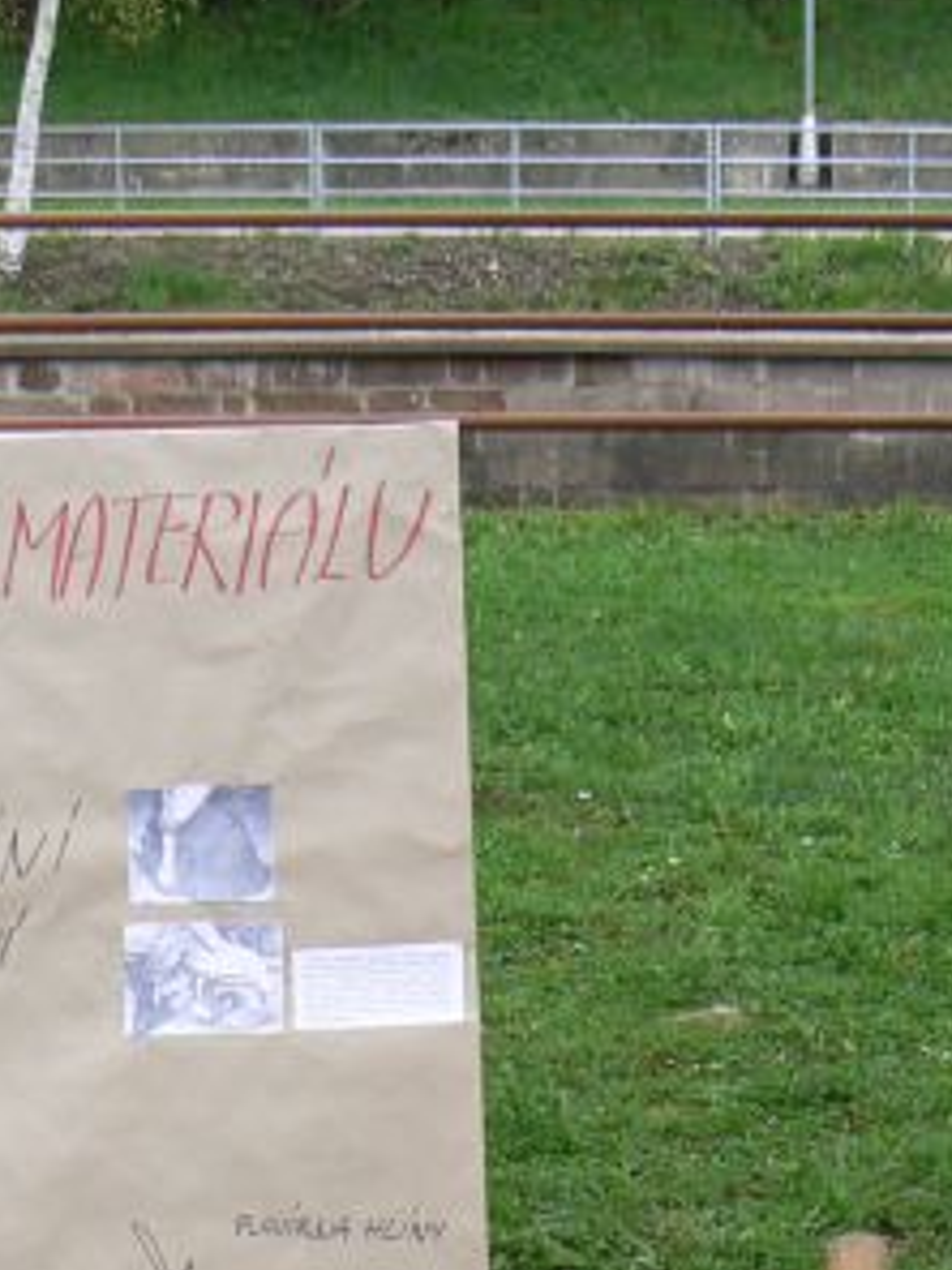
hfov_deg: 18.2
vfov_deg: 23.0
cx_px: 618
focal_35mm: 81
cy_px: 1328
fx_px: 2970
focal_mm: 6
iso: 80
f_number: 5.6
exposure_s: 1/160
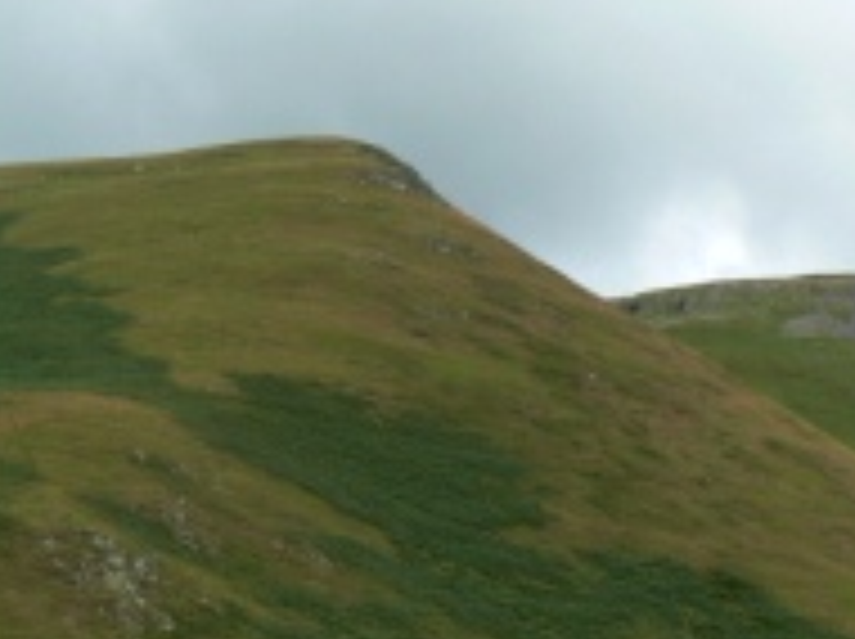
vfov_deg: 17.7
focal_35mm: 82
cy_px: 544
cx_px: 356
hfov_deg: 23.8
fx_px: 2023
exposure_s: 1/160
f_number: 5.6
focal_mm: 6
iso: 80
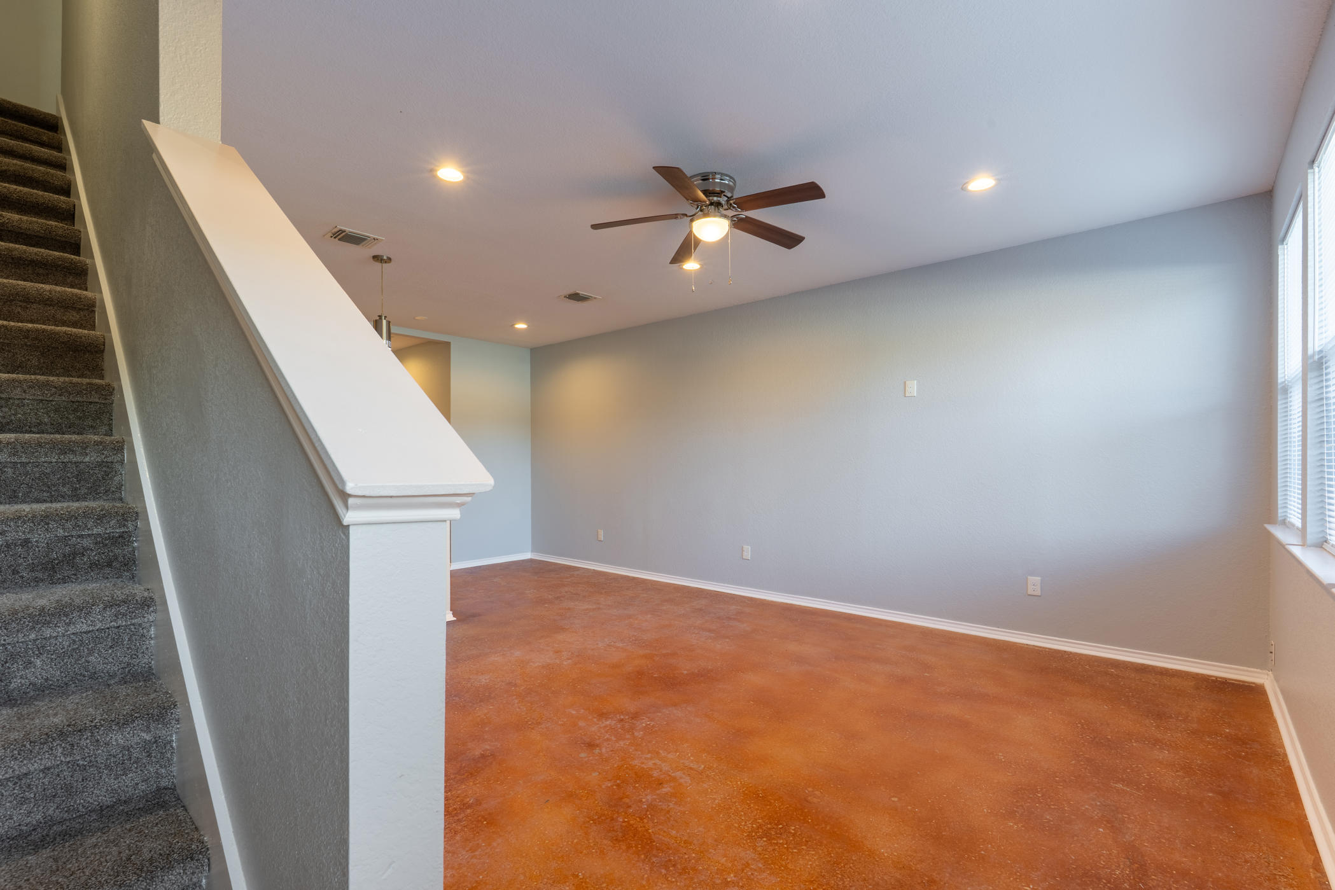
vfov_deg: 73.8
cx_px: 668
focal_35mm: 16
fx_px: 593
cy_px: 445
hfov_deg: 96.7
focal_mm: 16
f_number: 13
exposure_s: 1/20
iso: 100
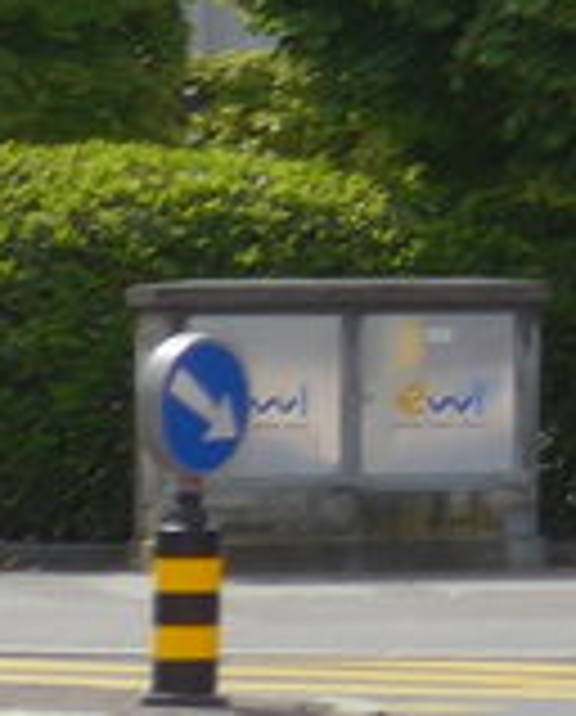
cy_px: -644
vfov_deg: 3.9
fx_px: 10296
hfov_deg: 3.1
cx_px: 2214
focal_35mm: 485
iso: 80
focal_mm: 13.4
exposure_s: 1/800
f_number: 3.9
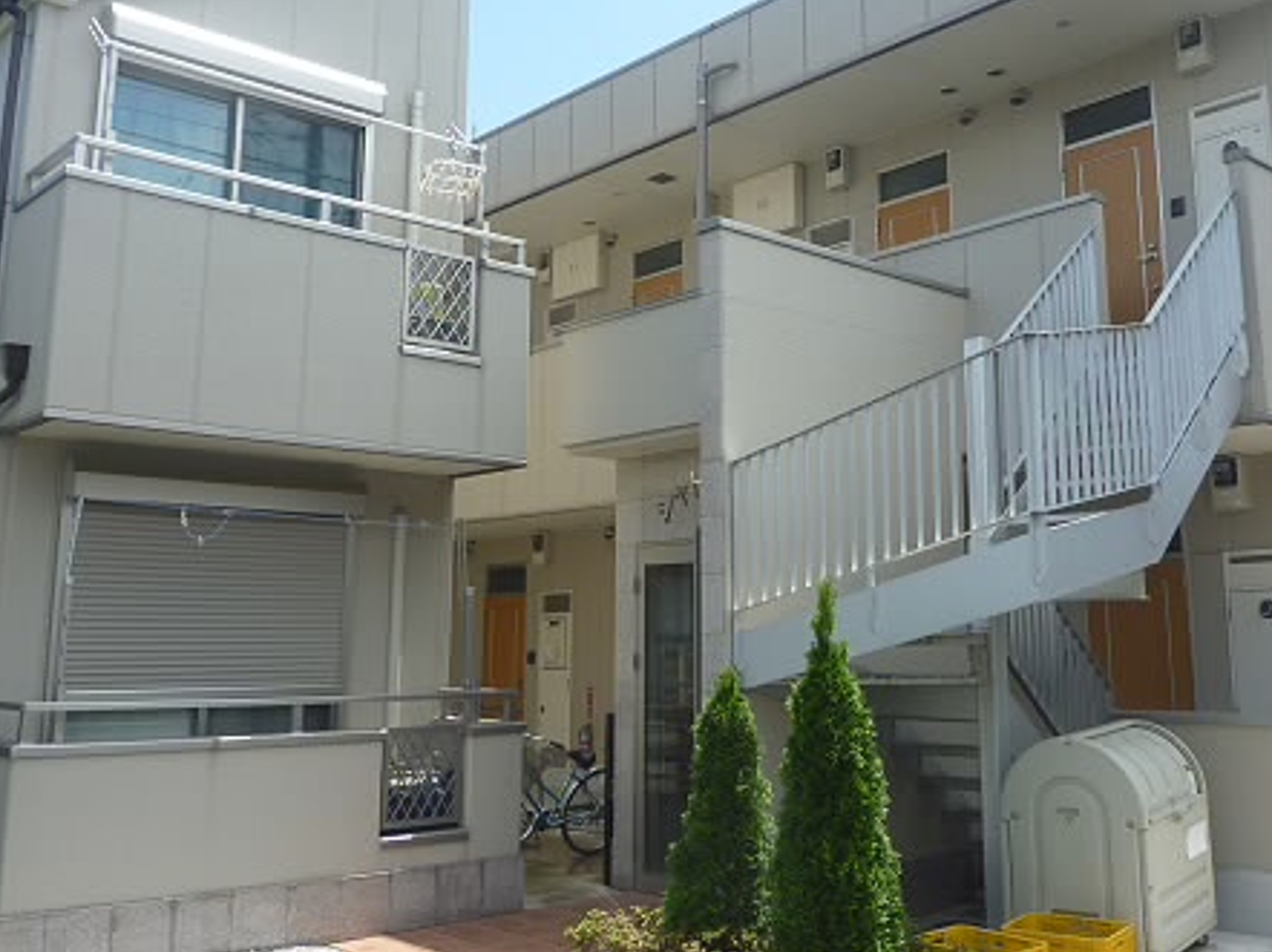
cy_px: 398
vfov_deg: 39.5
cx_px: 751
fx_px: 1322
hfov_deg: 51.1
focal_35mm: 36
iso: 100
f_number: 4
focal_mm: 4.4
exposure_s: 1/500
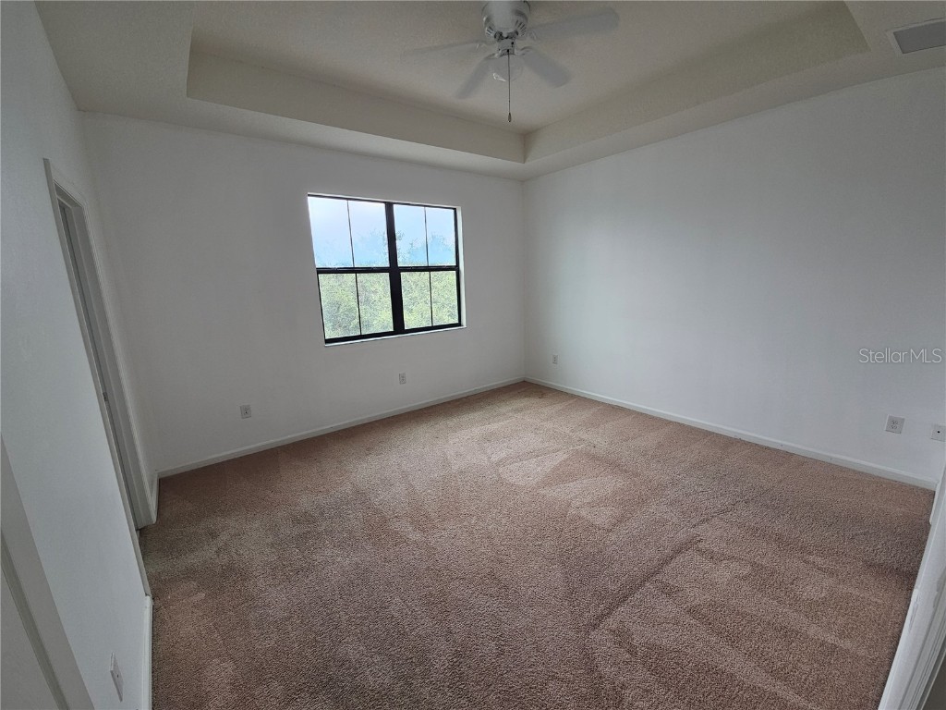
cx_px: 473
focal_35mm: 13
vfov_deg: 89.9
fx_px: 355
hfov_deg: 106.2
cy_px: 355
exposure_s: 1/120
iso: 80
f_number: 2.2
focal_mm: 2.2
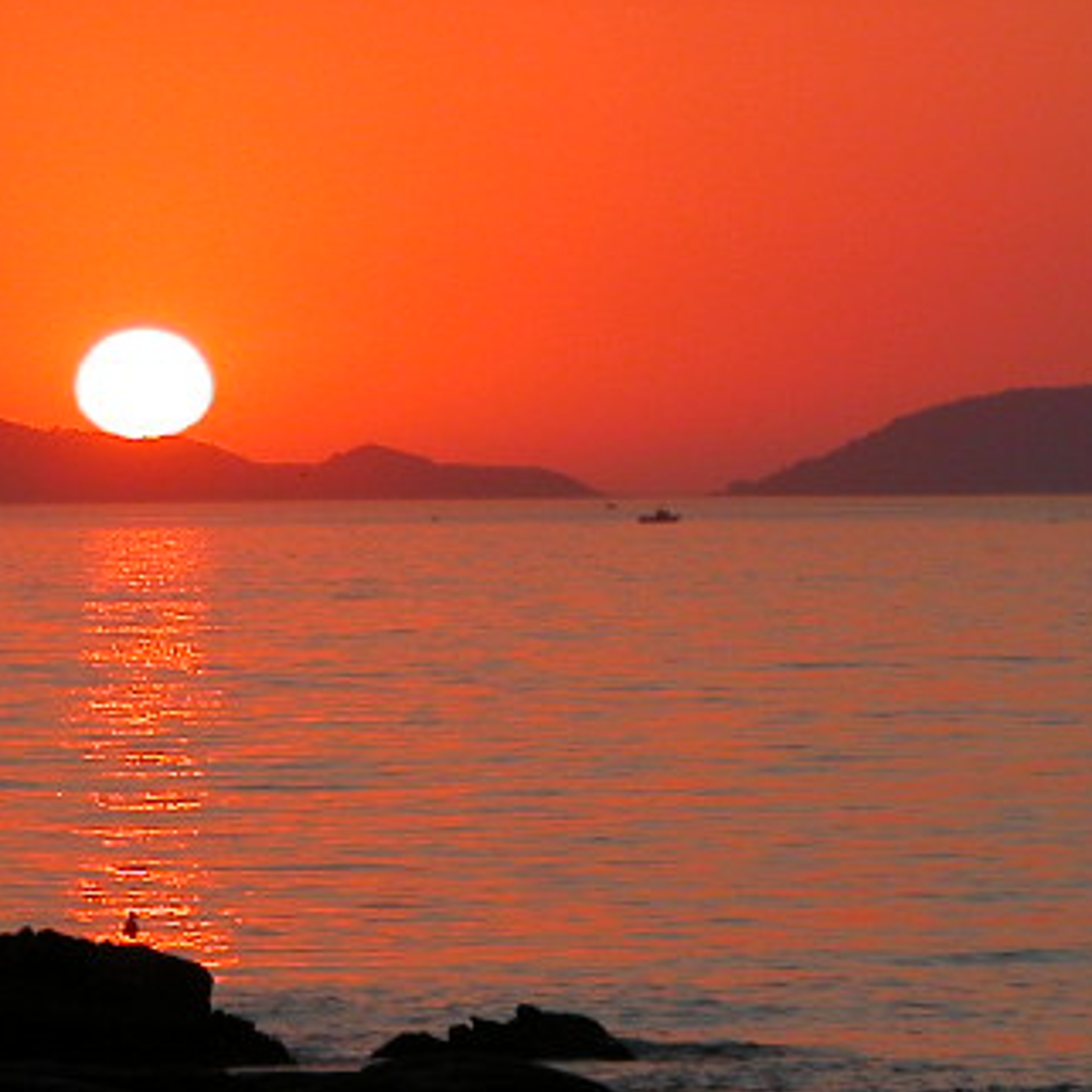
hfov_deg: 4.2
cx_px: 459
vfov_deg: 4.2
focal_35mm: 417
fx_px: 14883
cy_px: 527
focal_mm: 37.7
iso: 100
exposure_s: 1/227
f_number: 4.4
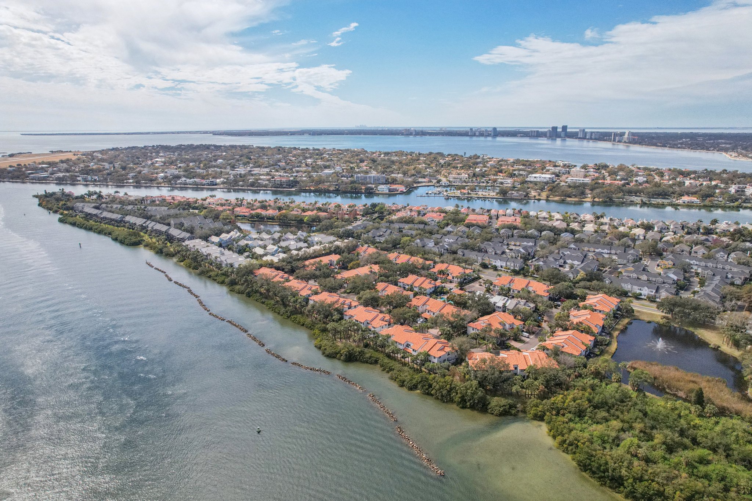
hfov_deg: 78.6
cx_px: 376
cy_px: 250
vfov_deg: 57.2
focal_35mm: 22
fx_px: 459
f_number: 2.8
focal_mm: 8.4
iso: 400
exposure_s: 1/2500
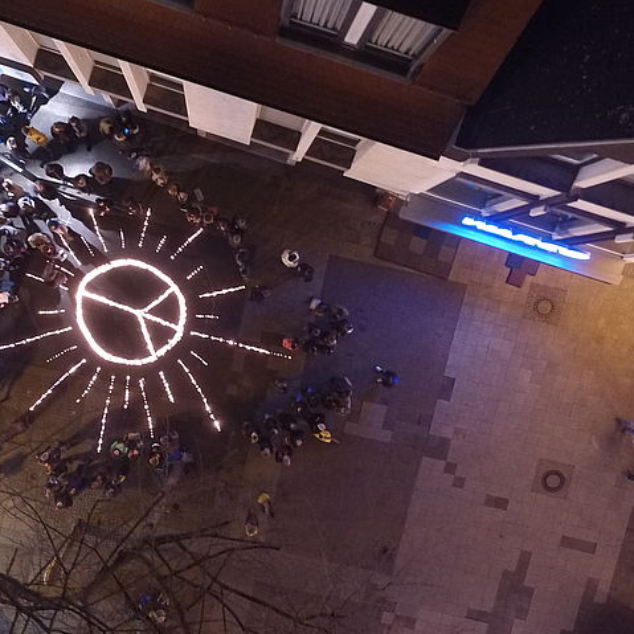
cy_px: 322
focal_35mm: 24
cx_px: 217
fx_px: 497
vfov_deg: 65.0
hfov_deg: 63.6
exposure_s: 1/2.29
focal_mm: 3.61
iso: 1600
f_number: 2.8
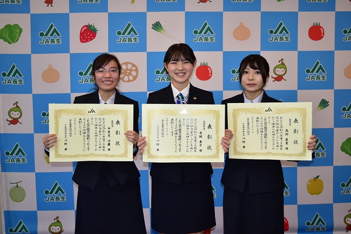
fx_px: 410
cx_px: 176
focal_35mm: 42
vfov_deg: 31.9
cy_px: 117
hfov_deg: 46.4
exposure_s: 1/80
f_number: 4.2
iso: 400
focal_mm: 28
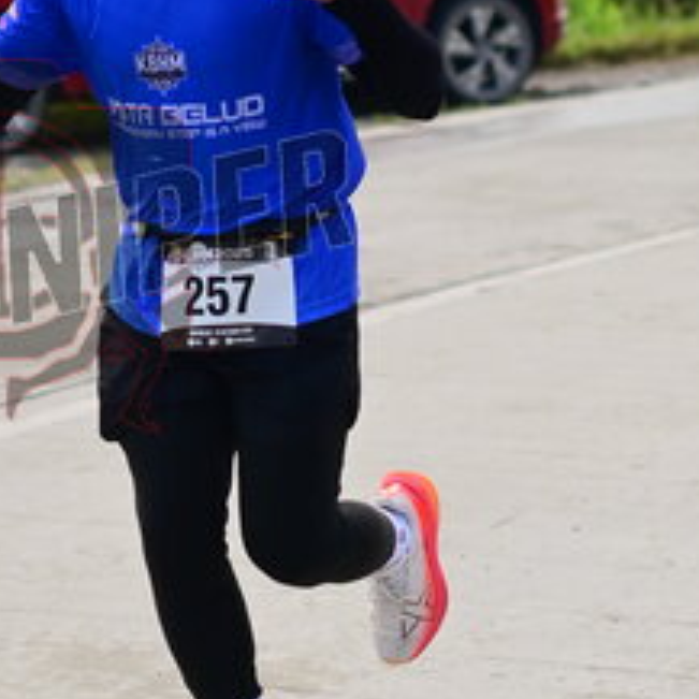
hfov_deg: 11.1
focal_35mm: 157
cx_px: 267
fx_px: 3587
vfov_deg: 11.0
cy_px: -13
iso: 100
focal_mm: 50
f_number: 2
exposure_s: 1/3200
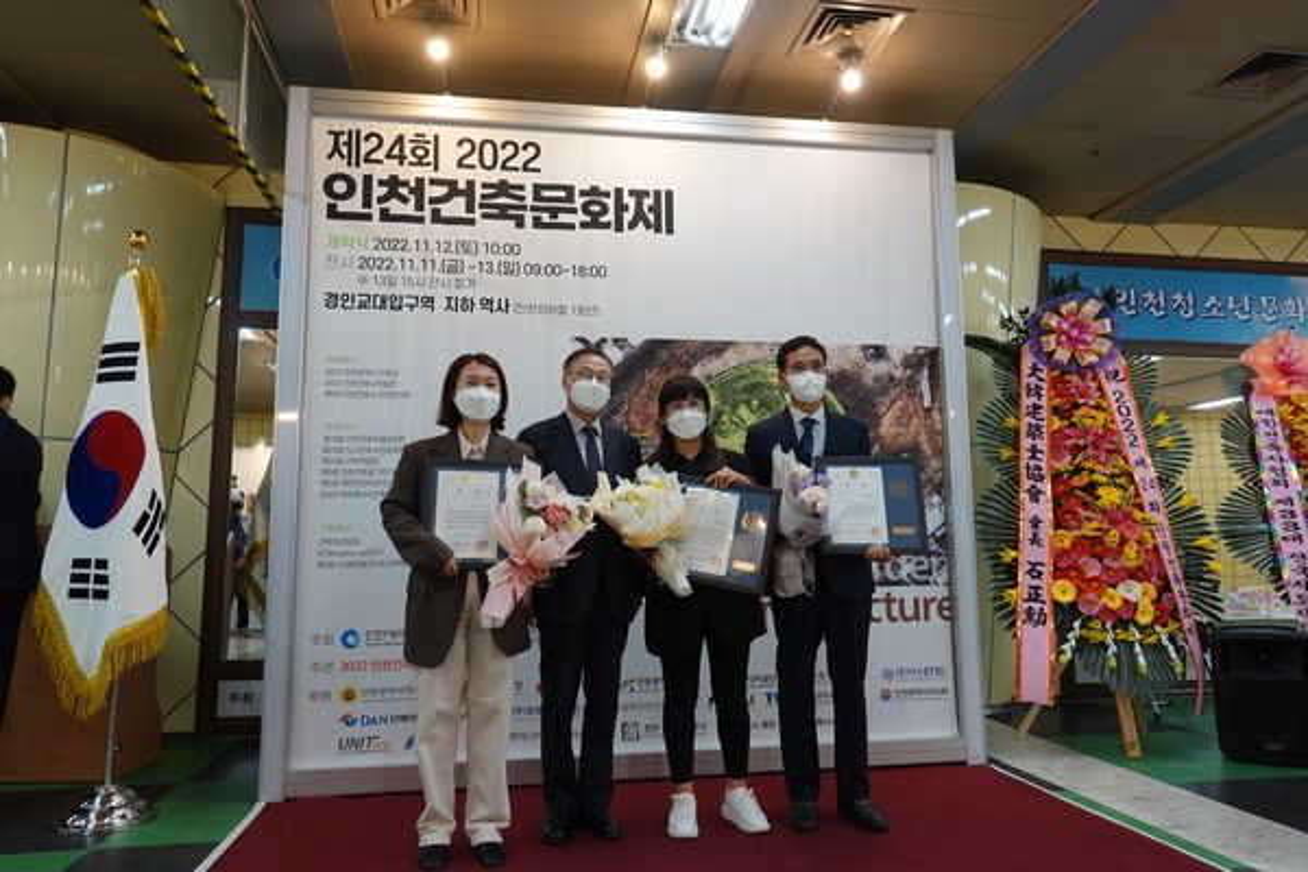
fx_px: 872
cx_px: 654
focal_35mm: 24
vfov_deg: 53.1
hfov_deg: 73.7
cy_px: 436
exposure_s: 1/30
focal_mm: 8.8
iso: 160
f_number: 2.4
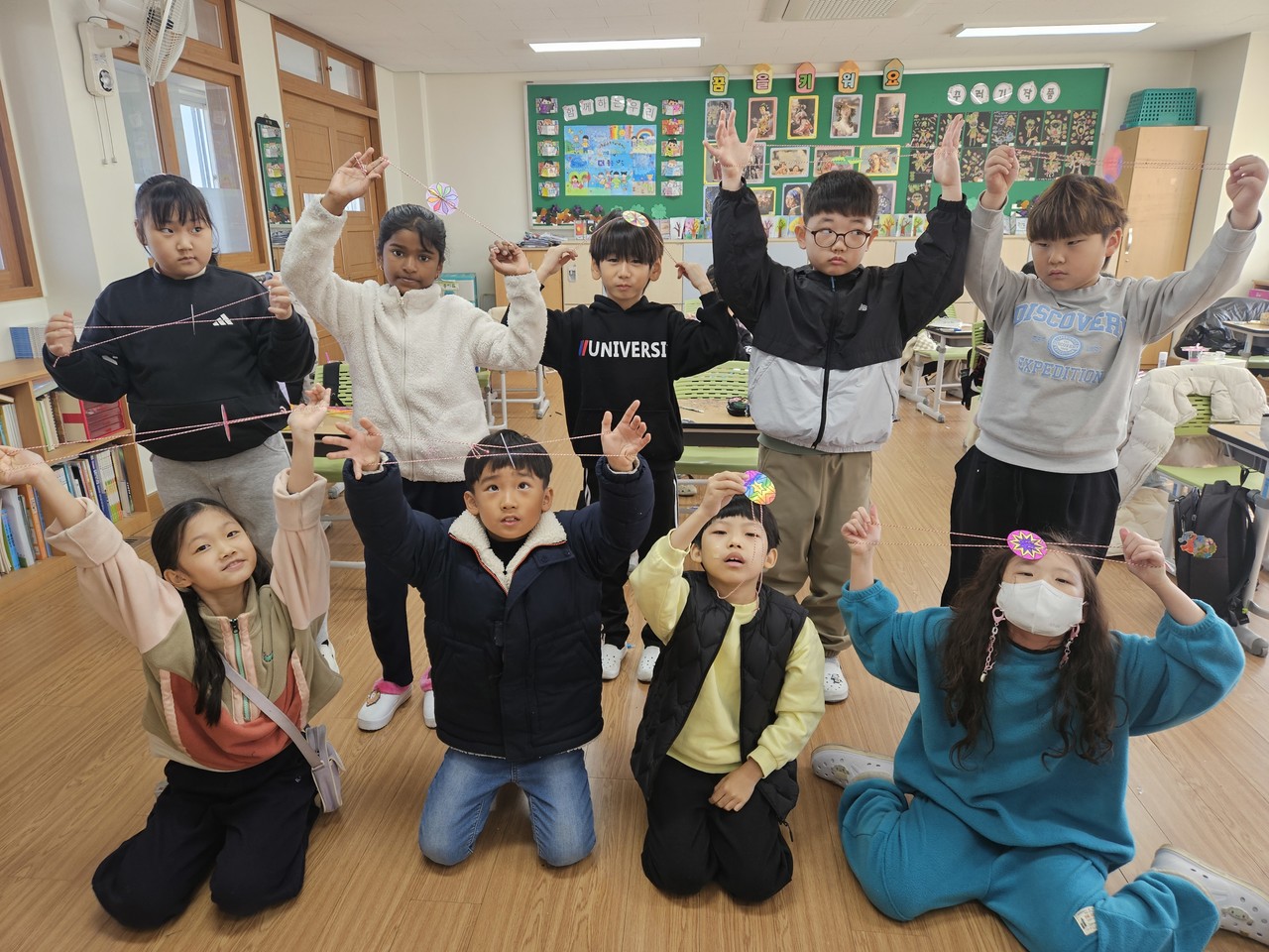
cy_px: 476
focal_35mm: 23
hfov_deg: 73.9
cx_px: 634
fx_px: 843
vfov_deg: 58.9
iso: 100
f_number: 1.8
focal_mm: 5.4
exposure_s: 1/120
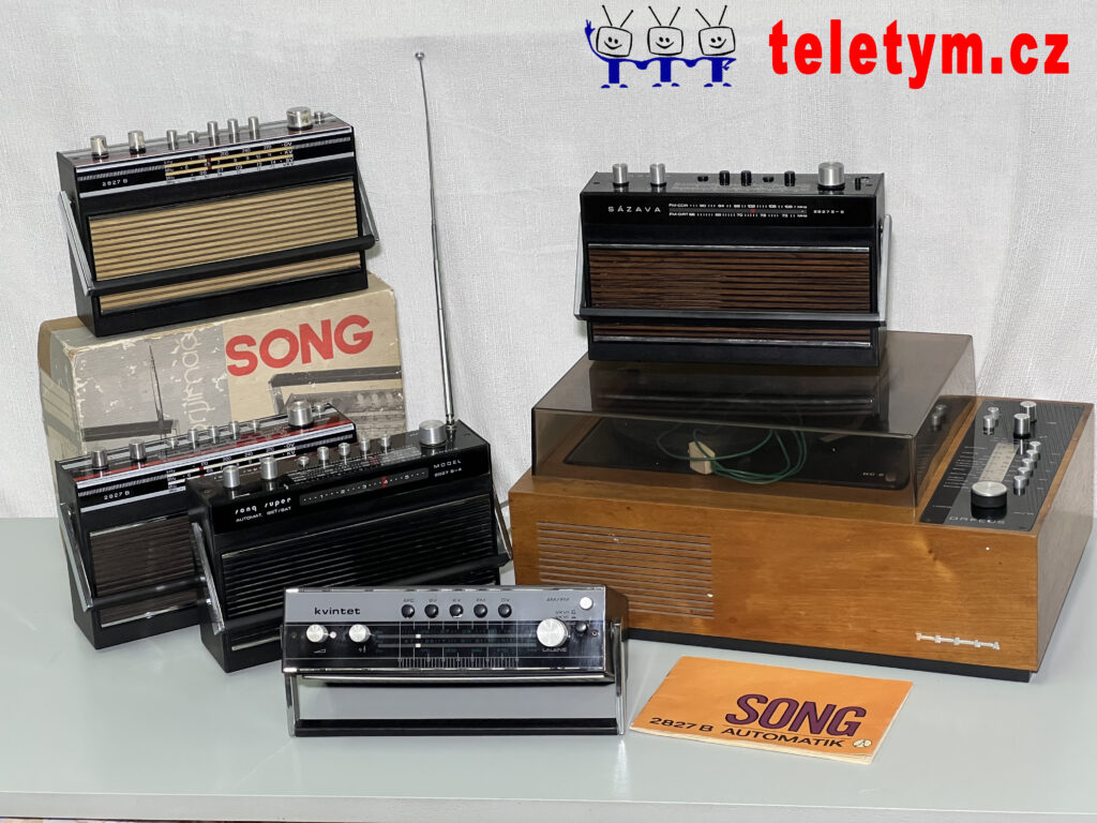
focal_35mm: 77
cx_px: 548
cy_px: 412
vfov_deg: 19.1
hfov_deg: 25.3
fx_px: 2440
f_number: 2.8
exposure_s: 1/100
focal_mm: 9
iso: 200
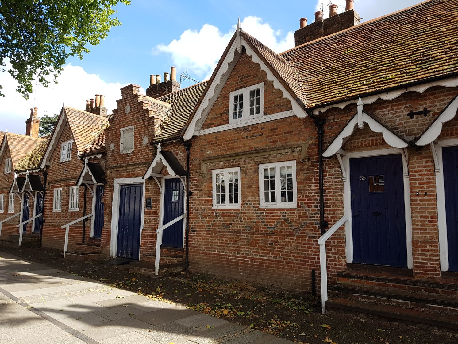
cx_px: 229
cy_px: 172
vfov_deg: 53.1
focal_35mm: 26
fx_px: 344
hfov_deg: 67.3
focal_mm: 4.2
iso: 50
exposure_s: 1/922
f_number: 1.7
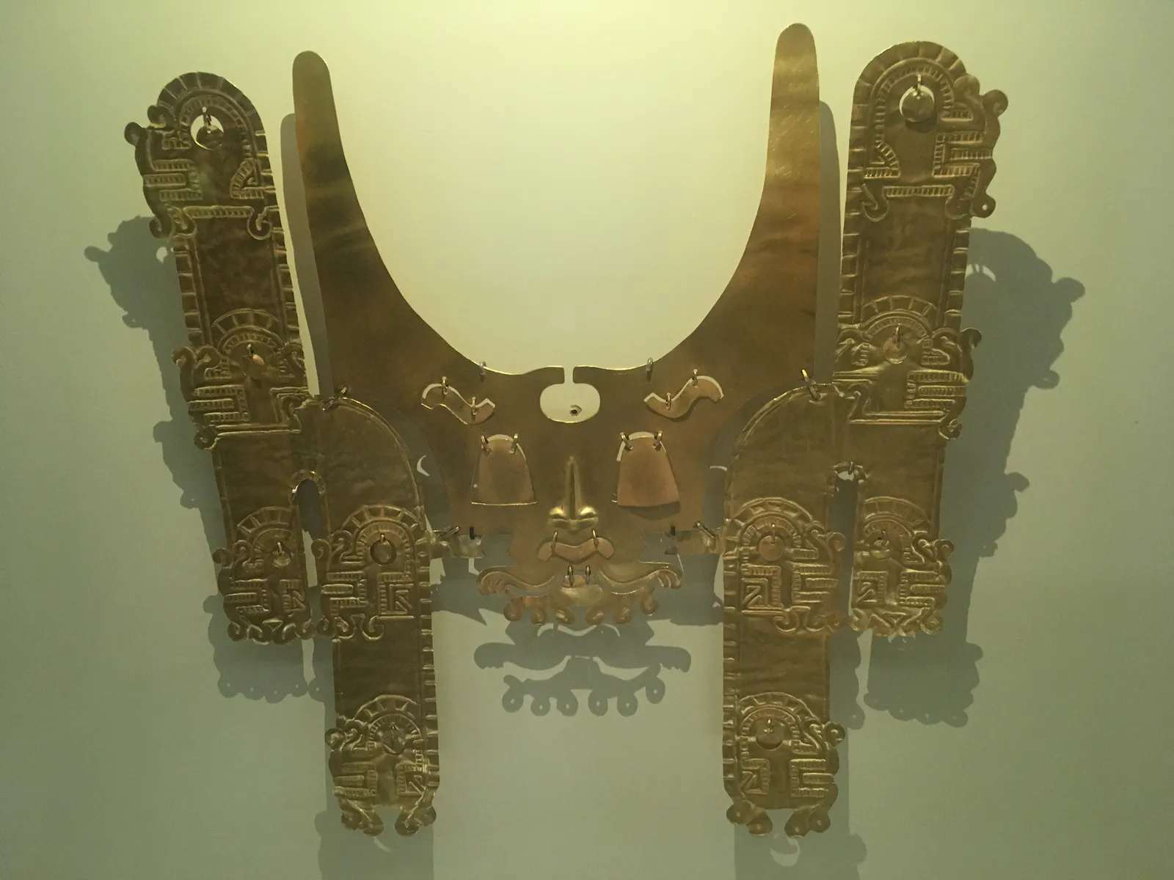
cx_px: 587
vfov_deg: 48.2
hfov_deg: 61.7
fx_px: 984
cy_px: 440
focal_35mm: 29
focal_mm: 4.15
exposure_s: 1/30
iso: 160
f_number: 2.2
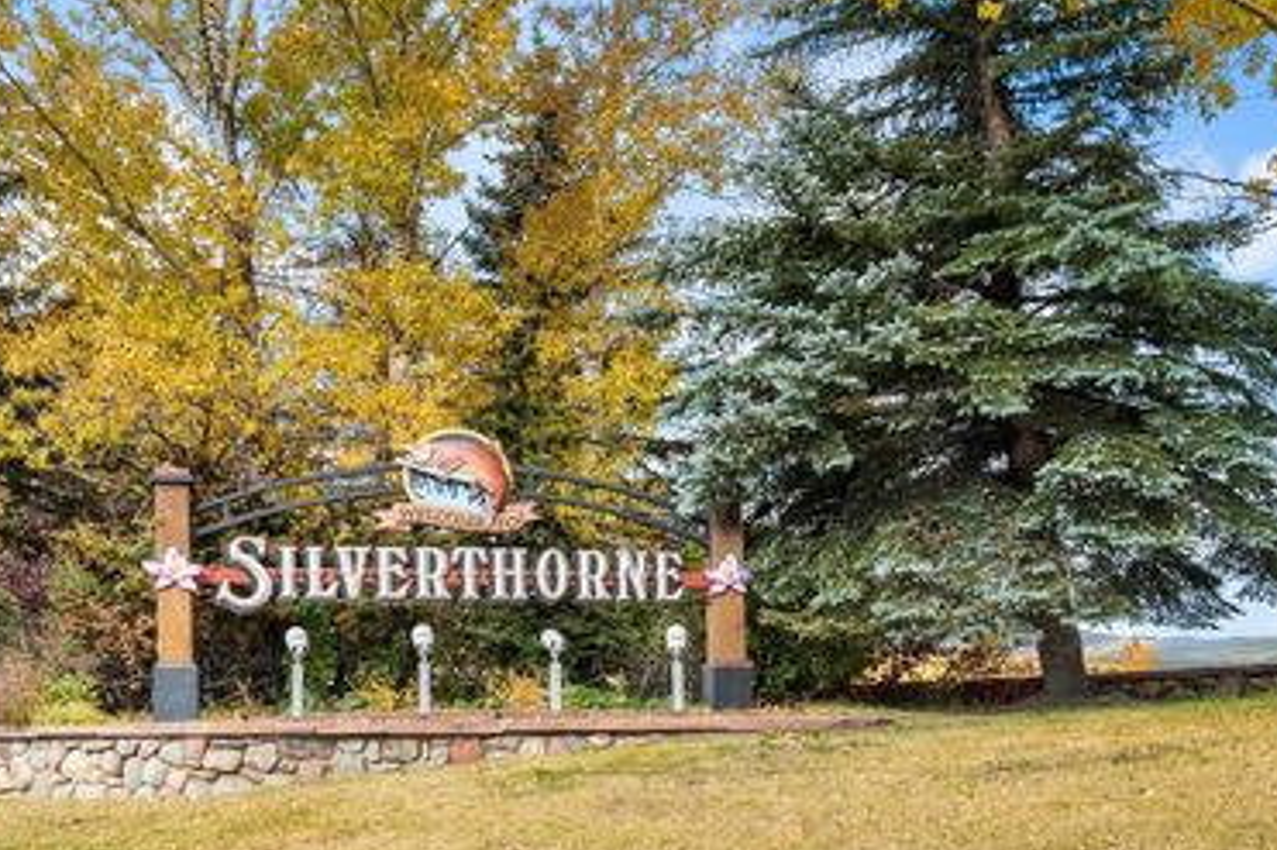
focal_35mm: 35
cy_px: 389
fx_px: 1241
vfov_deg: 37.8
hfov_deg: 54.2
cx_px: 537
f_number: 8
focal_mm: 26
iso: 250
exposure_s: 1/160
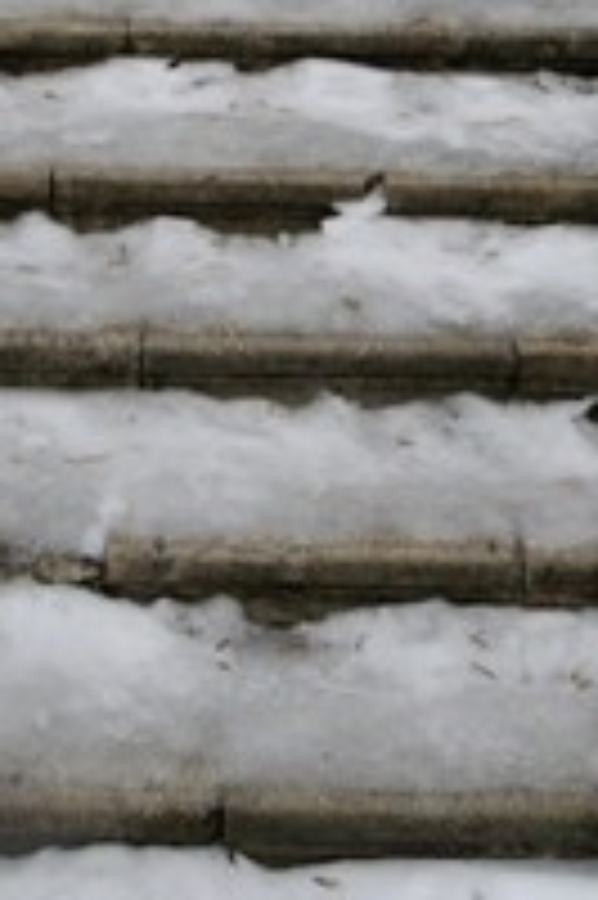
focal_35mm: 81
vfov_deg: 20.3
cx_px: 151
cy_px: -572
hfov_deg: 16.7
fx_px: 2022
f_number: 7.1
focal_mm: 12
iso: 640
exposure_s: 1/125
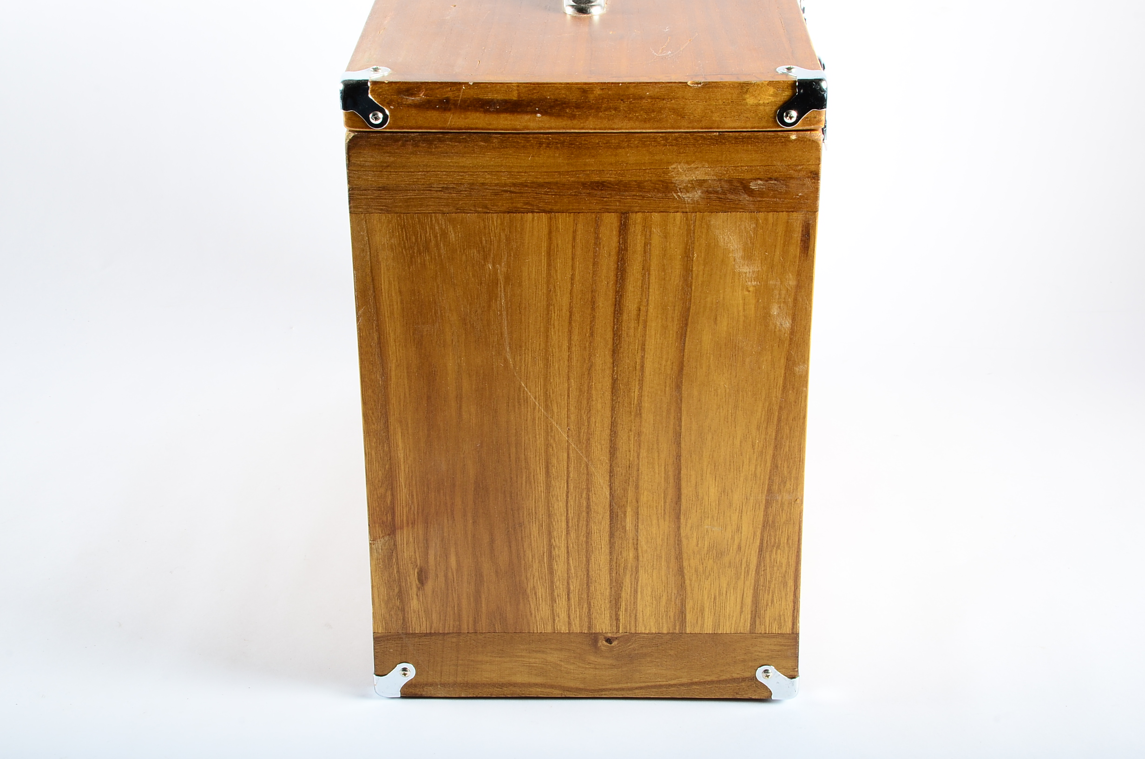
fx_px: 2000
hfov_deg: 32.0
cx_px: 572
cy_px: 380
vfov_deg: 21.5
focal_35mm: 63
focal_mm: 42
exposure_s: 1/250
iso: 200
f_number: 14
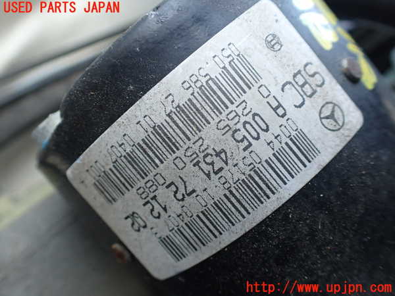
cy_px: 148
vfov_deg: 46.8
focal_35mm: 30
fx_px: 342
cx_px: 198
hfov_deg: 60.0
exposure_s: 1/125
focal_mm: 5.4
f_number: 2.3
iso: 320
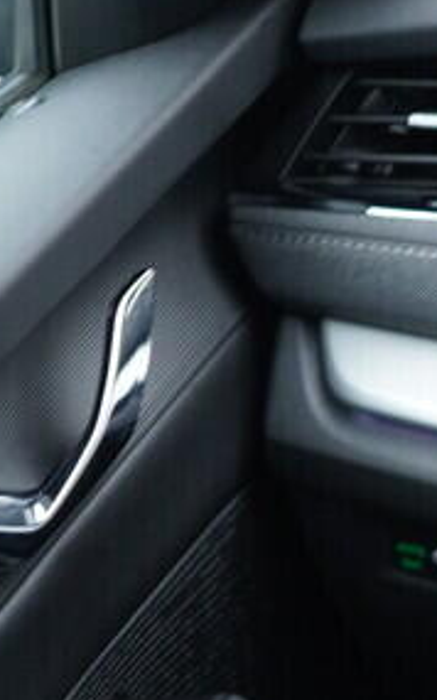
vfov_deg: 15.7
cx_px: 1218
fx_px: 2517
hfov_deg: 8.6
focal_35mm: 132
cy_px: 610
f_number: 2.8
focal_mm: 24
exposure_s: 1/40
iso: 500
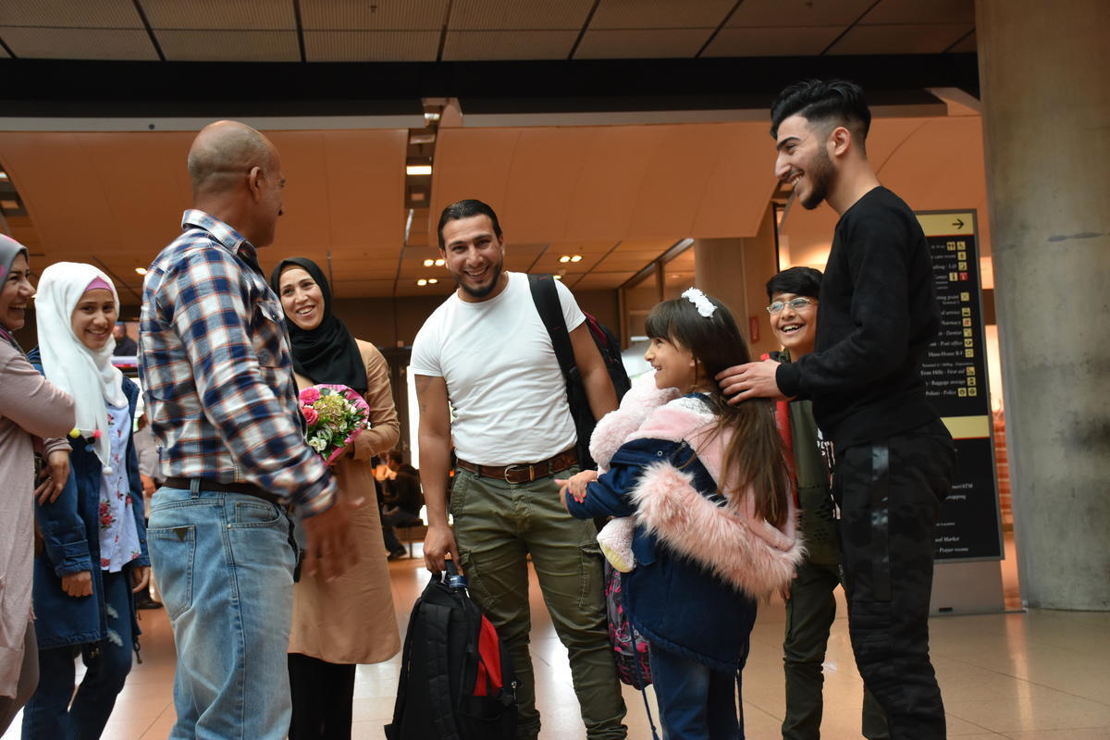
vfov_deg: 29.9
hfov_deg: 43.6
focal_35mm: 45
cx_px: 555
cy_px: 370
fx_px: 1387
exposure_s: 1/80
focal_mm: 30
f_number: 4.5
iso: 800
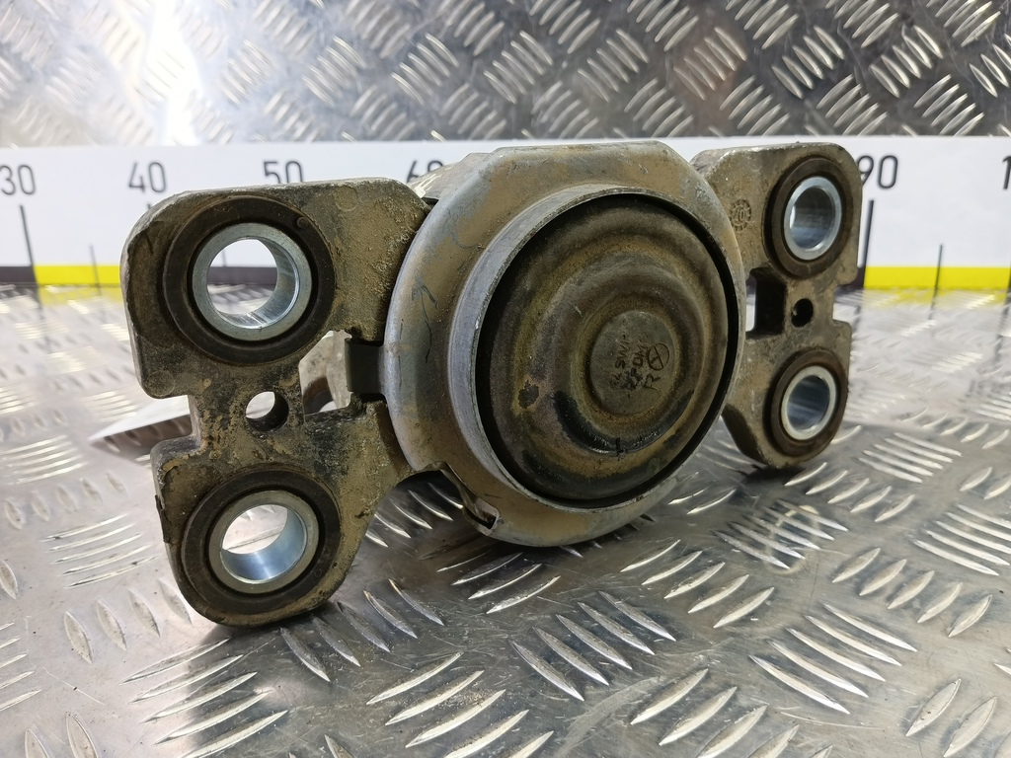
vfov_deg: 58.9
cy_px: 379
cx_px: 506
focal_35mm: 23
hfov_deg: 73.9
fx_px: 672
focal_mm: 4.11
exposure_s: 1/50
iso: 193
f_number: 1.6
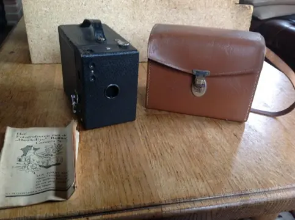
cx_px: 148
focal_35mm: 35
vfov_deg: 40.5
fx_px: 298
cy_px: 110
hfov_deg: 52.7
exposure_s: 1/15
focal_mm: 4.28
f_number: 2.4
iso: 50
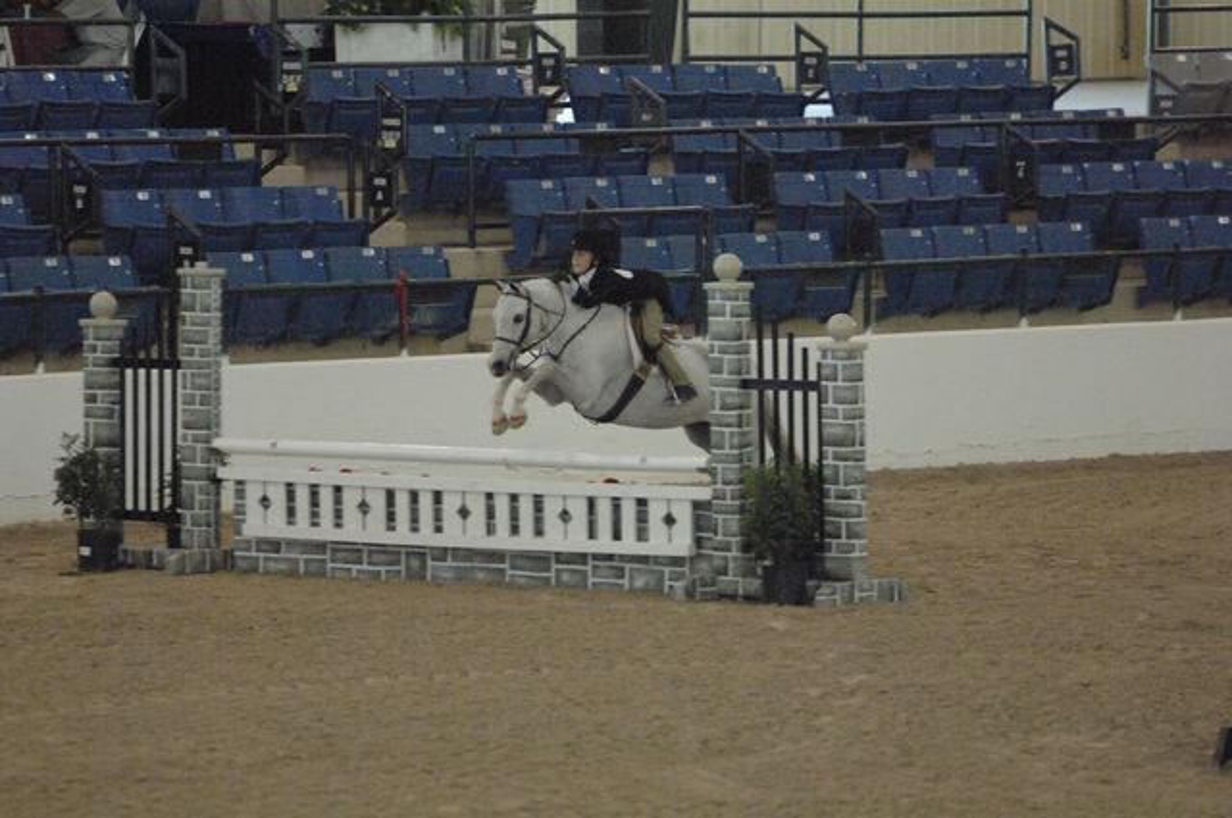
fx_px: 10254
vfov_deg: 4.6
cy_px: 409
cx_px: 616
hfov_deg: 6.9
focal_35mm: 300
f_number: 2.8
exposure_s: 1/320
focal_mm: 200
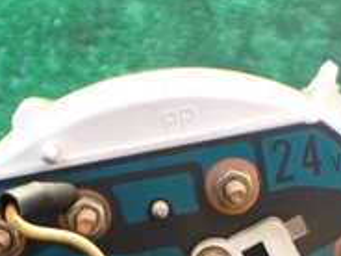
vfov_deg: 14.4
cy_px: 351
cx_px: 180
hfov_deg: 20.0
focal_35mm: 98
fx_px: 965
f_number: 2.3
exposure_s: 1/100
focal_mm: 5.4
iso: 800
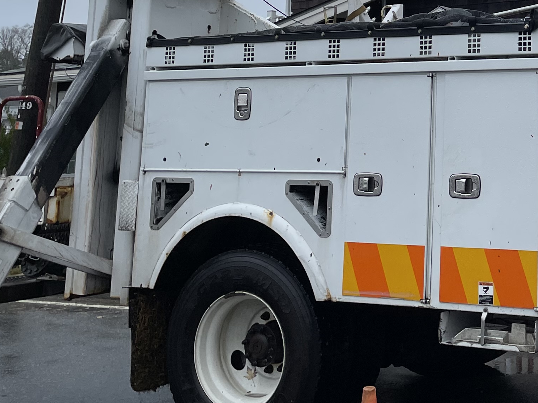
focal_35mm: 69
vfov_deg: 20.3
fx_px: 1072
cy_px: -39
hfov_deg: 26.2
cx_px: 574
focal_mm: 4.2
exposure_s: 1/1024
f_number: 1.6
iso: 32
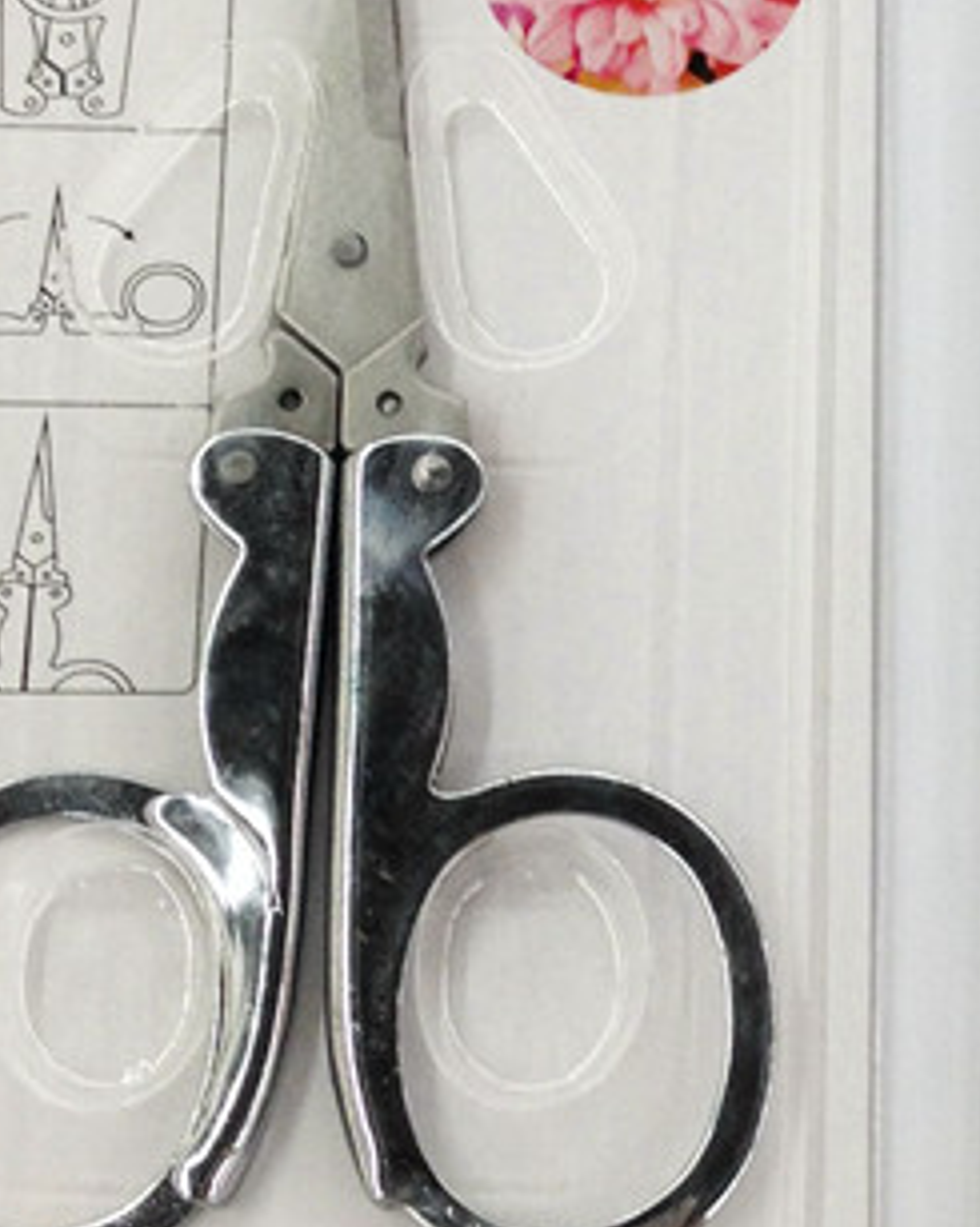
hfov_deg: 14.2
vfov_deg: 17.9
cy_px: 472
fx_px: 3885
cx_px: 948
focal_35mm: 107
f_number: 2.4
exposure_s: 1/24
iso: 50
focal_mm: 4.28
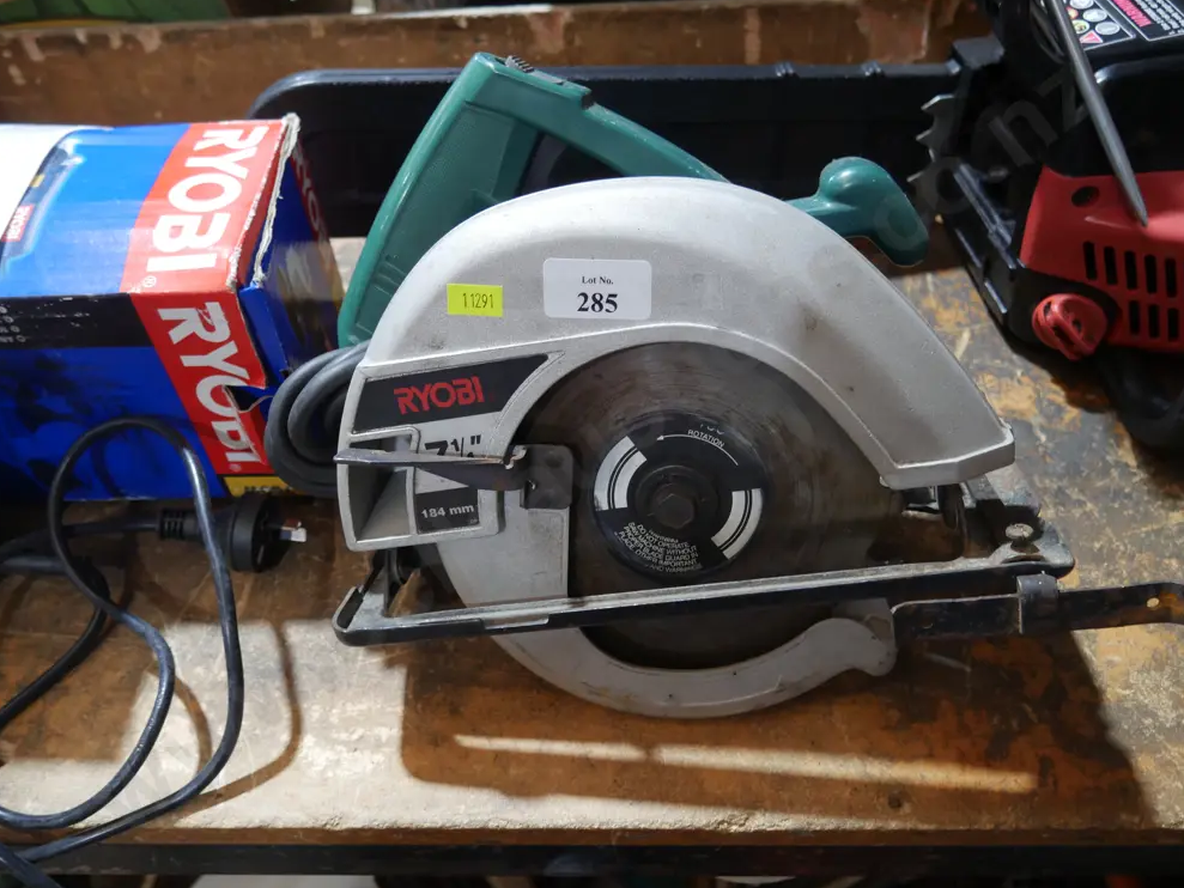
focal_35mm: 29
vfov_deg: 48.2
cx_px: 595
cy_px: 451
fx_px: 992
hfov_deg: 61.7
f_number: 3.5
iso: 640
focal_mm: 14
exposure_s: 1/60
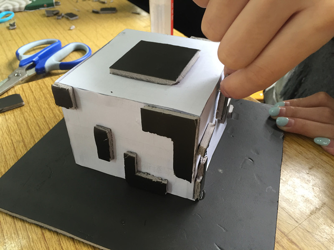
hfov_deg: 61.7
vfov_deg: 48.2
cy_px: 125
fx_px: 280
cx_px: 167
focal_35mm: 29
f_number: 2.2
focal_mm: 4.15
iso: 100
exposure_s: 1/33
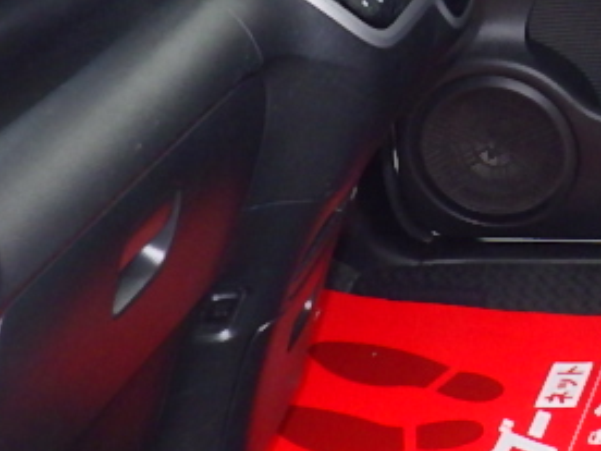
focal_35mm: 104
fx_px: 1806
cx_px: 873
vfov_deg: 13.7
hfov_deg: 17.2
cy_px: -122
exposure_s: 1/200
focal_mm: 5
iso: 250
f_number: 4.2
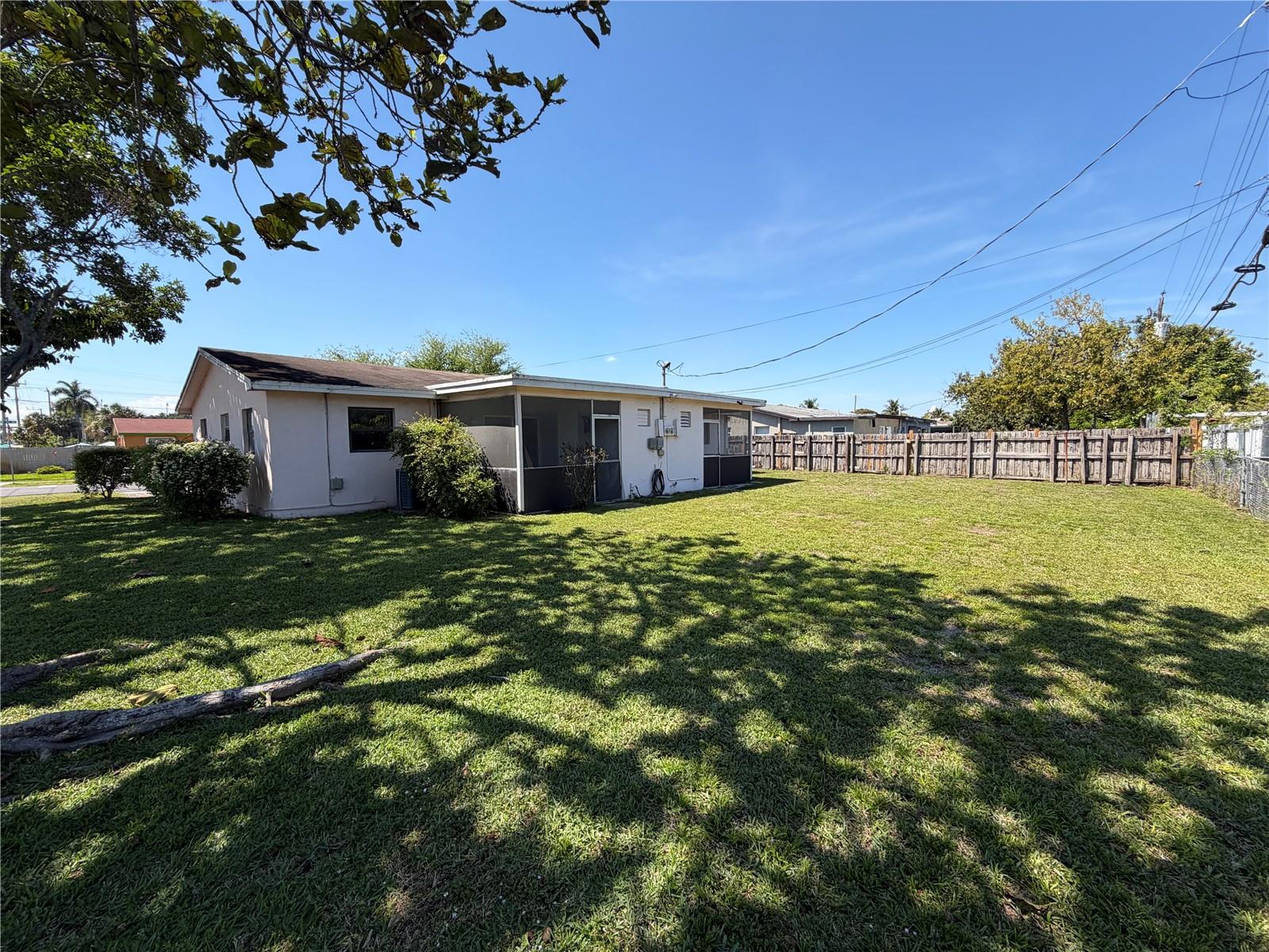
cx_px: 634
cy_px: 476
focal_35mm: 14
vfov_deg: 85.7
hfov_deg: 102.1
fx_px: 513
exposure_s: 1/770
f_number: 2.2
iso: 32
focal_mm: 2.22
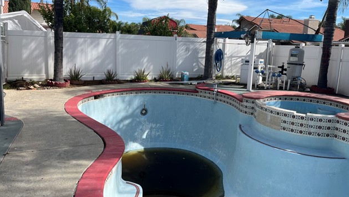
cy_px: 85
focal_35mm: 29
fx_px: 268
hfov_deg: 66.0
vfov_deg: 40.1
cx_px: 177
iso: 50
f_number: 1.6
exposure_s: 1/3521
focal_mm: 5.1
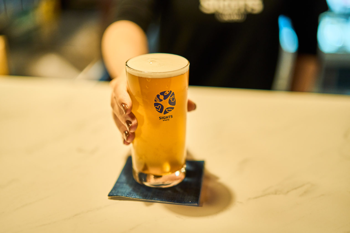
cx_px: 175
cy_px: 116
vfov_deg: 27.0
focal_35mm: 50
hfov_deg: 39.6
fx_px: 486
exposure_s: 1/200
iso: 800
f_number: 1.4
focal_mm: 50
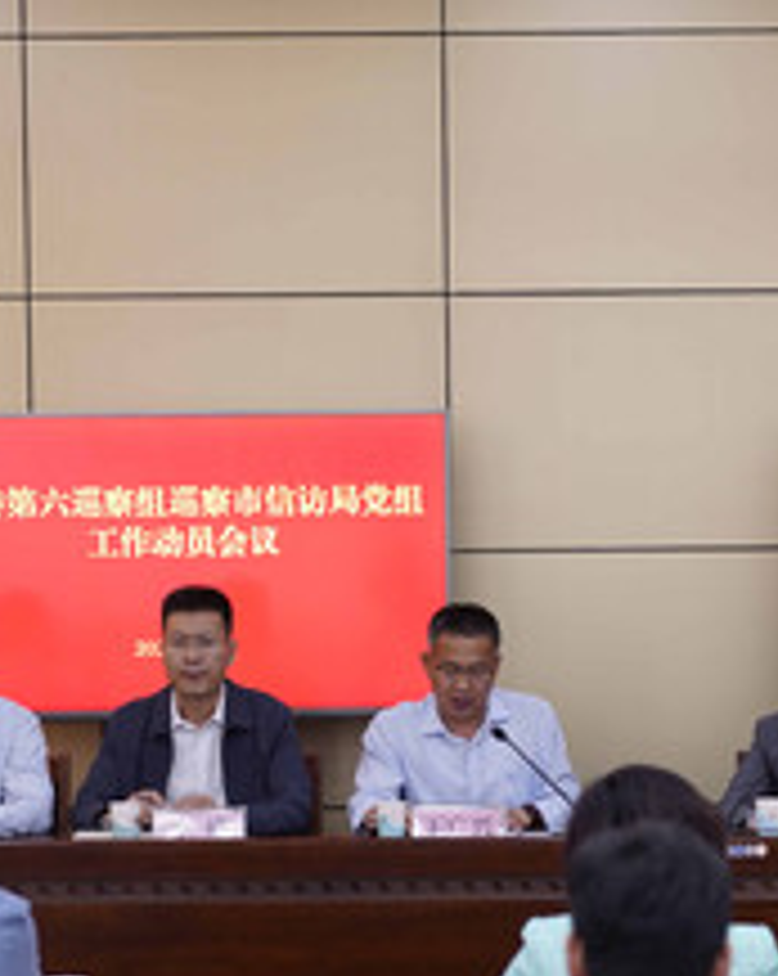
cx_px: 616
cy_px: 731
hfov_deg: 12.9
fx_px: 3432
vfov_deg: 16.1
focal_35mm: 119
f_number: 2.2
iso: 400
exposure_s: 1/125
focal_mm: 55
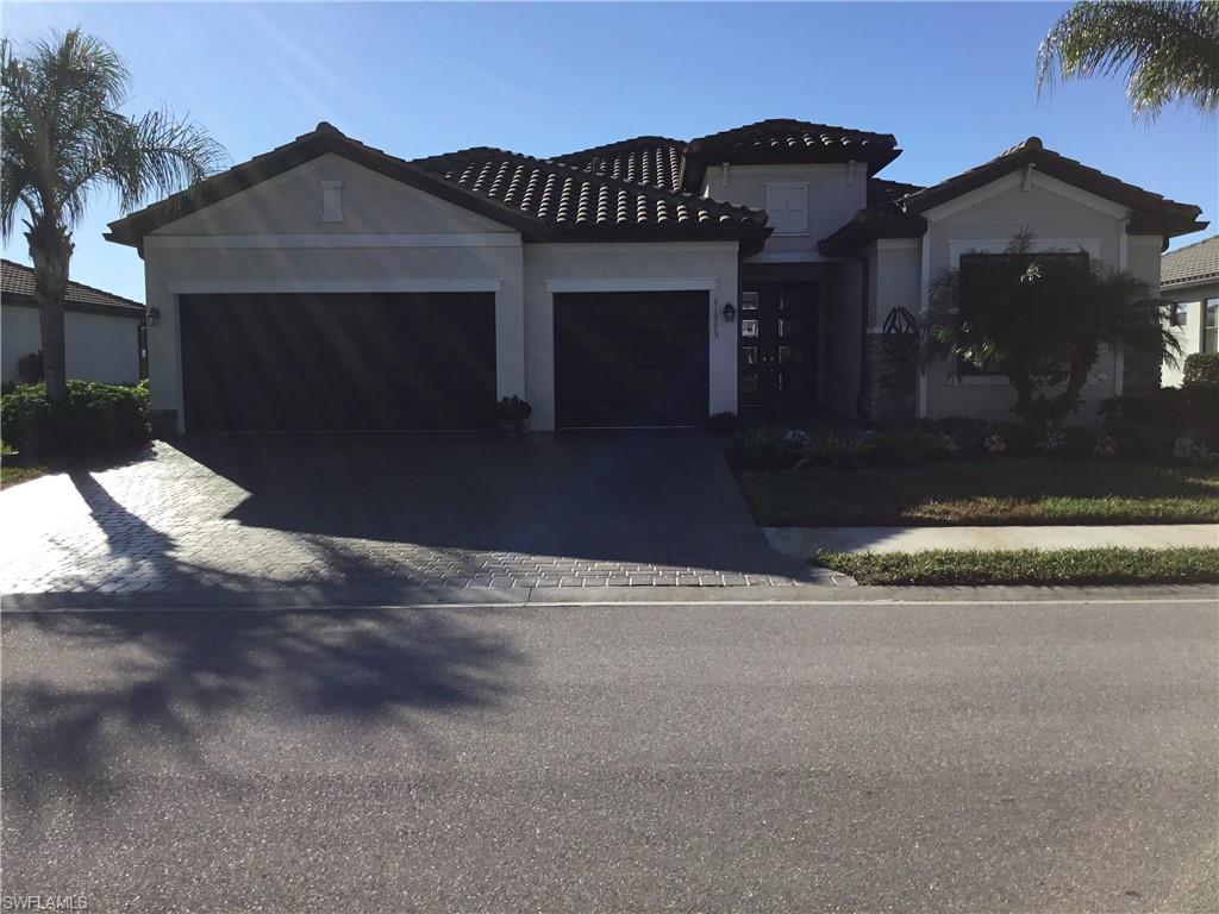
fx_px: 1092
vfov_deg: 45.4
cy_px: 457
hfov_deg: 58.4
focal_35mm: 31
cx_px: 610
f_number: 2.4
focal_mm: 3.3
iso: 25
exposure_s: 1/1698
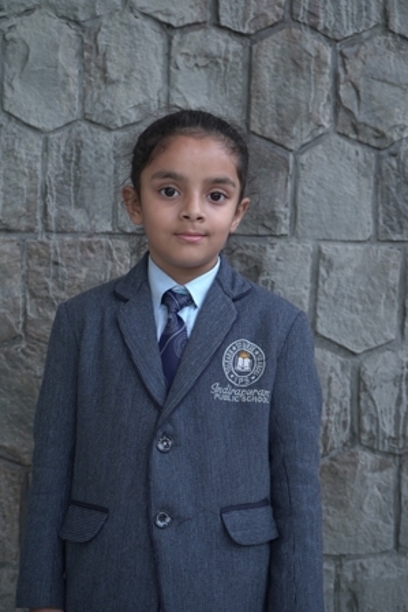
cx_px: 204
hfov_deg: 20.3
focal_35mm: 67
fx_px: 1138
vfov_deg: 30.1
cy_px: 306
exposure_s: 1/125
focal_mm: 67
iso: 400
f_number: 7.1
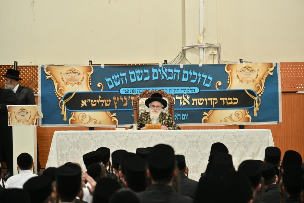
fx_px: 1013
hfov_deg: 17.1
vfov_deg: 11.4
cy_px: 102
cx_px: 152
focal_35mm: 120
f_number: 4
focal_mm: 120
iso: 800
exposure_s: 1/160
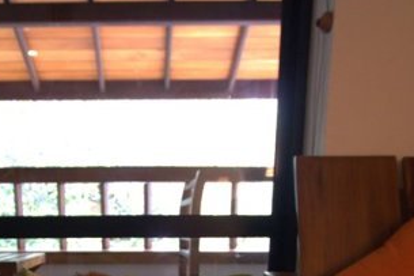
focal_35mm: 42
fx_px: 483
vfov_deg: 27.8
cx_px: 132
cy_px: 335
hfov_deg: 45.6
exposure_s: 1/40
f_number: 3.5
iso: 1250
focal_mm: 10
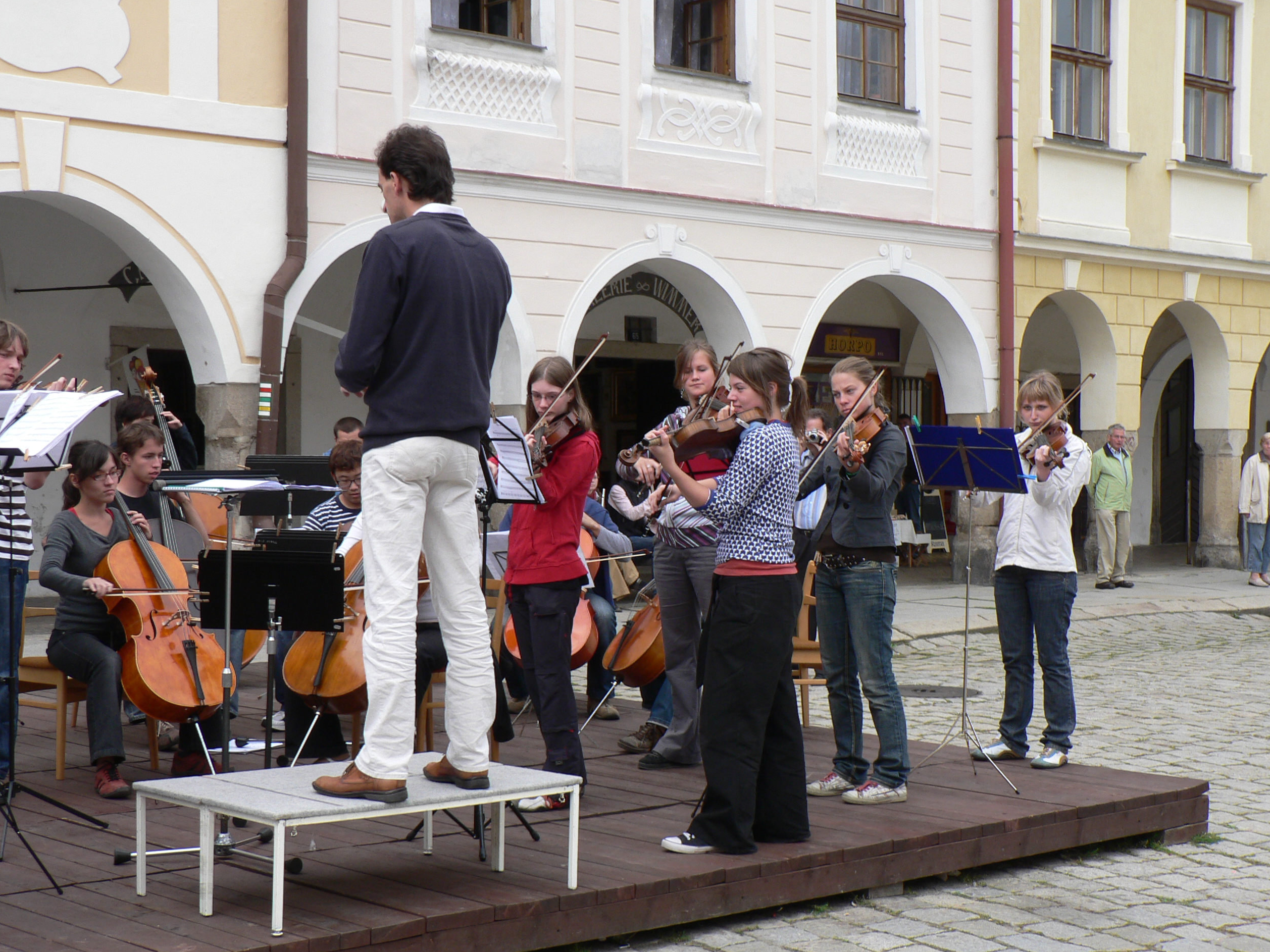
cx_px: 631
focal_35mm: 57
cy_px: 482
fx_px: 2091
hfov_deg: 33.8
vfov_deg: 25.7
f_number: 4
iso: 80
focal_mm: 9.3
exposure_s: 1/80
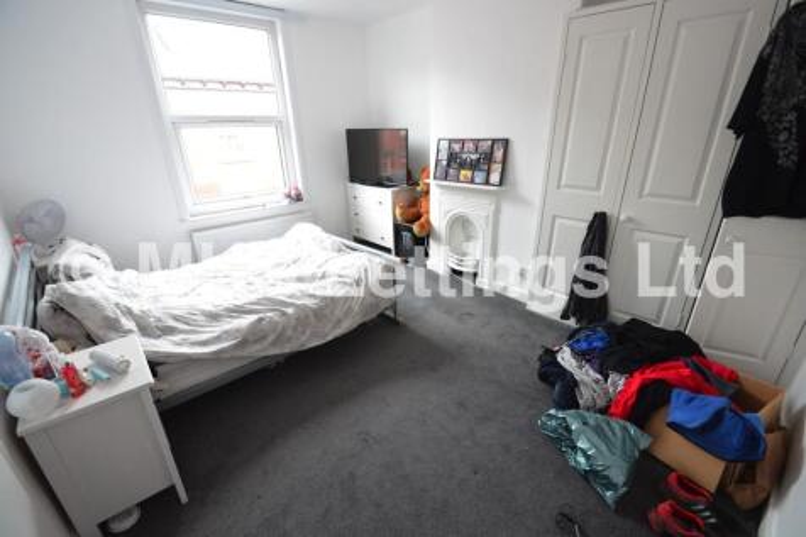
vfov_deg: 77.3
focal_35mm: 15
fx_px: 336
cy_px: 268
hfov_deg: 100.4
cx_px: 403
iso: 2000
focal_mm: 10
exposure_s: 1/100
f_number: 4.5
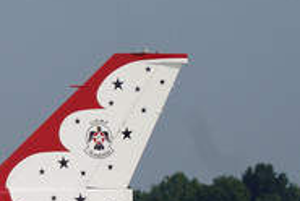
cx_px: -649
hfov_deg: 1.6
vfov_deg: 1.1
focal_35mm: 1294
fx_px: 10800
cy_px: 144
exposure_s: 1/1000
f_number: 5.6
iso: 100
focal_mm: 200
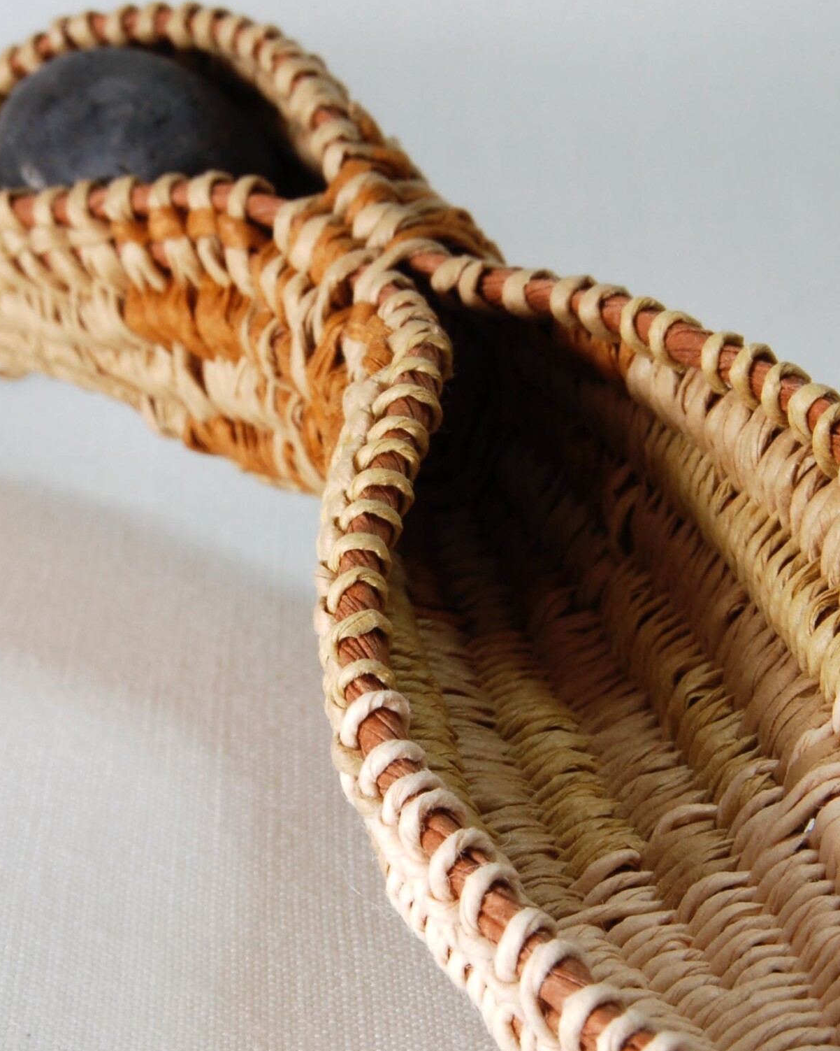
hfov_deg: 11.7
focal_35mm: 132
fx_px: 4097
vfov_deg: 14.6
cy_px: 527
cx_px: 242
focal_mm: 55
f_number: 29
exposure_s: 1/1.3
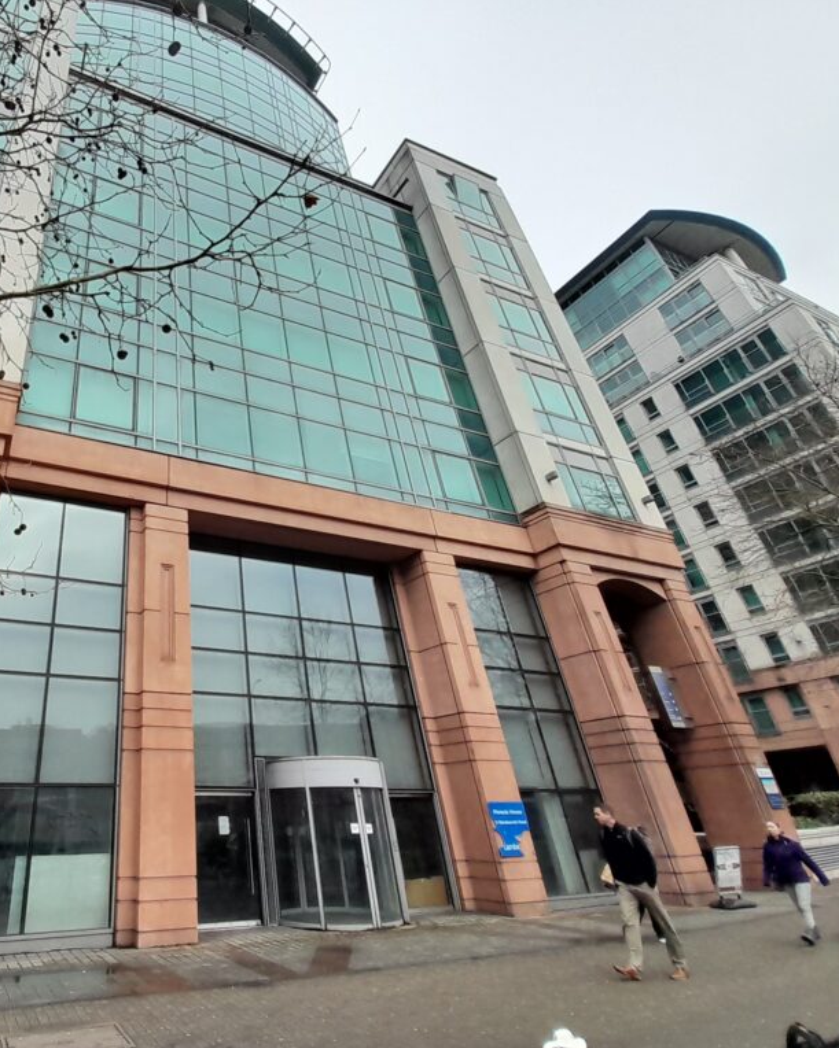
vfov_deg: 89.6
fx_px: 528
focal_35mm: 17
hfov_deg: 69.5
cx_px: 169
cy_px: 524
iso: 40
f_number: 2.2
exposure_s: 1/293
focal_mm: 1.13
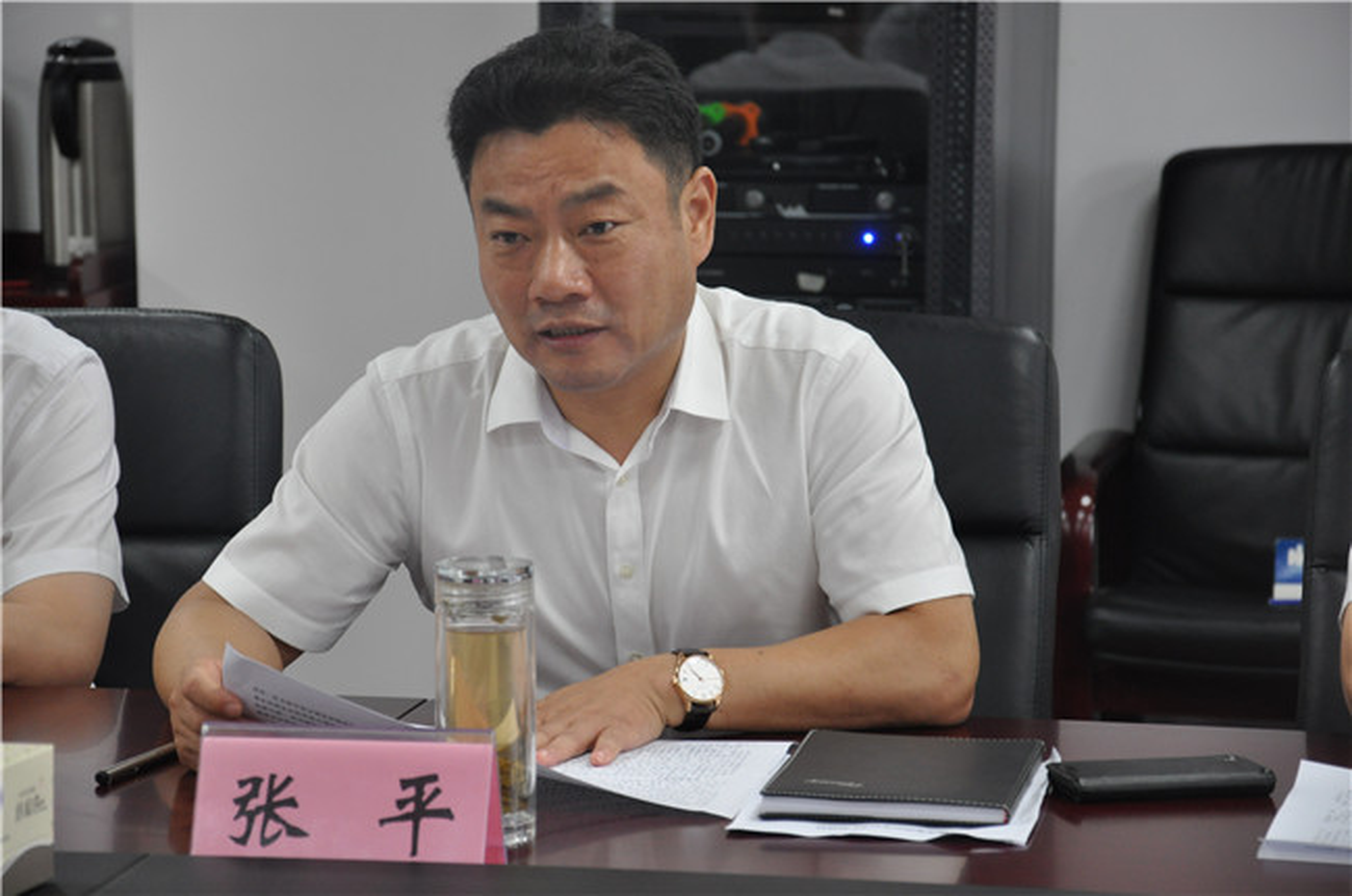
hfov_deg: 15.2
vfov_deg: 10.1
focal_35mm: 135
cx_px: 676
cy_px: 448
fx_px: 5061
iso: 1000
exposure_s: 1/50
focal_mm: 90
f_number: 5.6
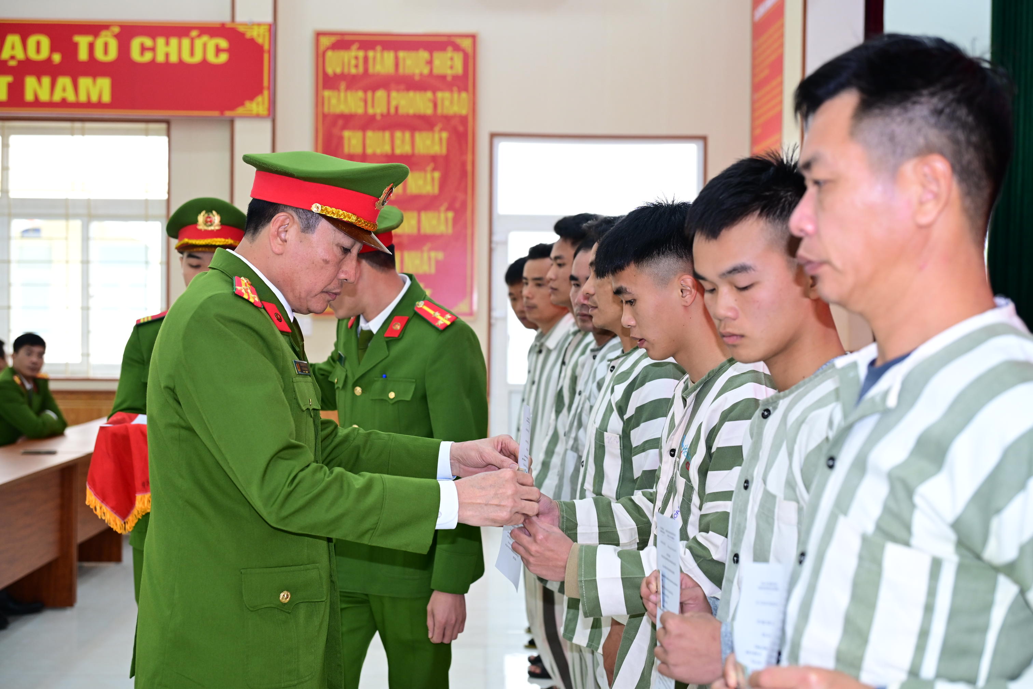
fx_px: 1377
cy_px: 344
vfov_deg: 28.1
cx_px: 516
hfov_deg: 41.1
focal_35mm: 48
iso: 1250
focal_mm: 48
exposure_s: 1/160
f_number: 4
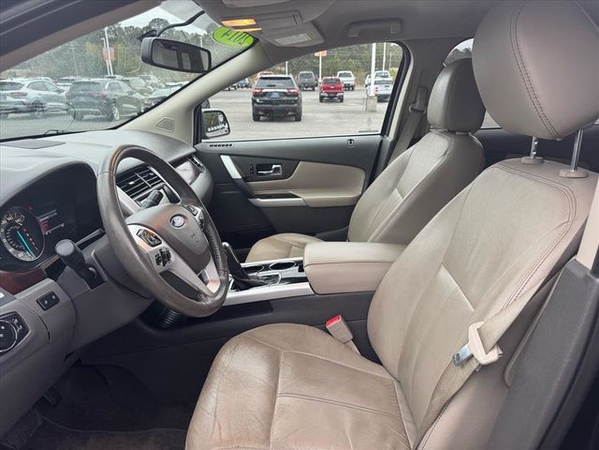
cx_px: 300
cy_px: 225
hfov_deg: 71.6
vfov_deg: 56.8
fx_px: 415
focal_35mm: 24
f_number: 1.78
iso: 160
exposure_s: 1/121
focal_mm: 6.76
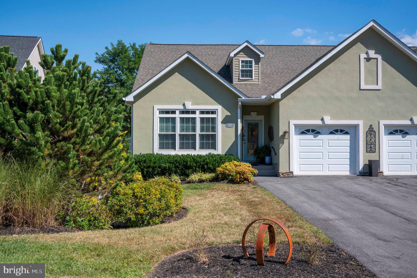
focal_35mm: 37
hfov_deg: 51.9
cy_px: 139
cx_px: 208
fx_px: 428
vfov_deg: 35.9
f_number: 14
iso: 1000
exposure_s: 1/800
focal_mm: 37
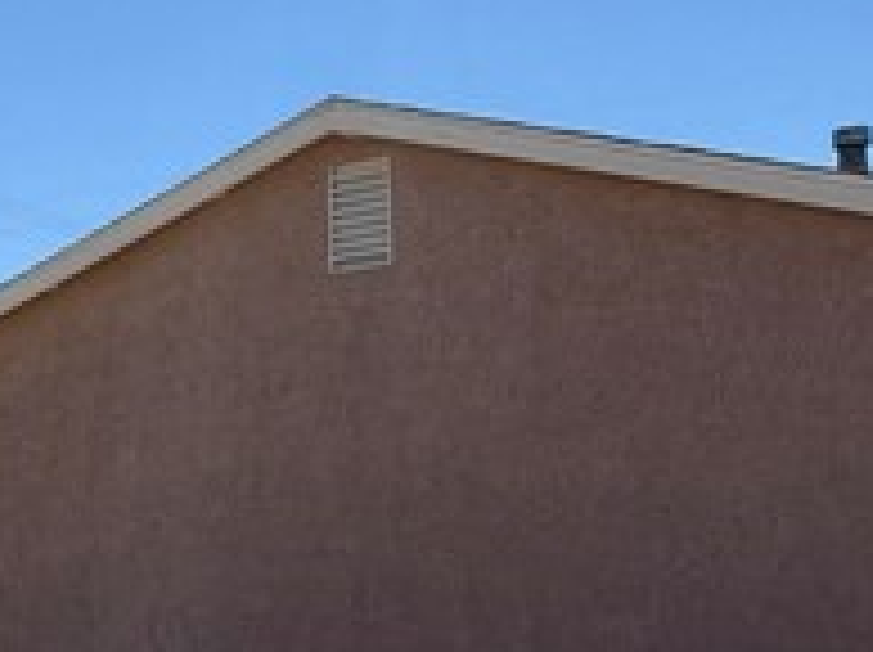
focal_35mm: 74
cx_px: -302
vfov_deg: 19.6
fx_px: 1864
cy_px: 553
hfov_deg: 23.0
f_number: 2.2
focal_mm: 2.22
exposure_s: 1/4149
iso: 50
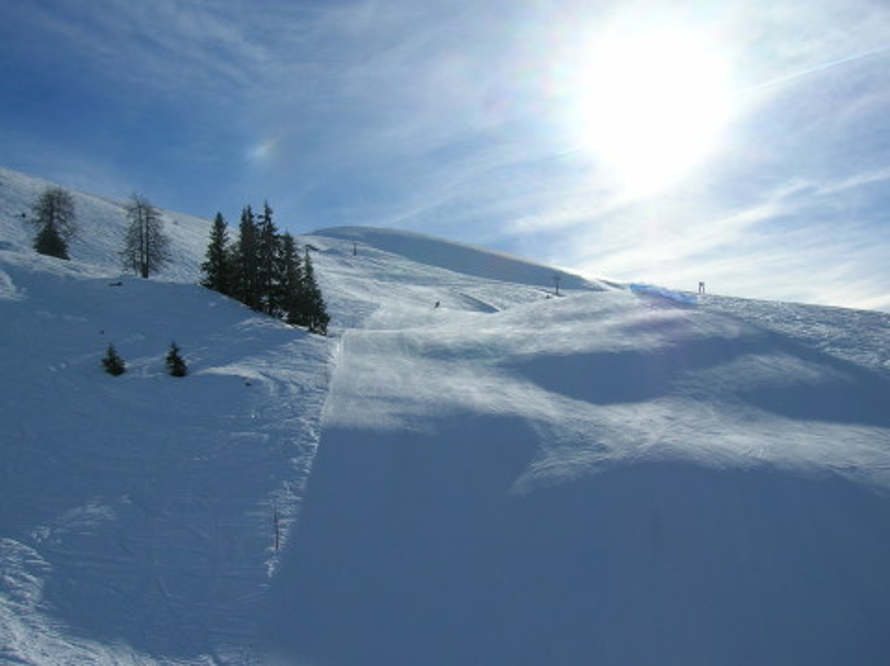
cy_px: 333
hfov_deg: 54.0
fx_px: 873
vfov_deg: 41.7
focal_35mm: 34
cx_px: 445
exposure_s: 1/1385
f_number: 4.9
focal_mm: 5.7
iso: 50
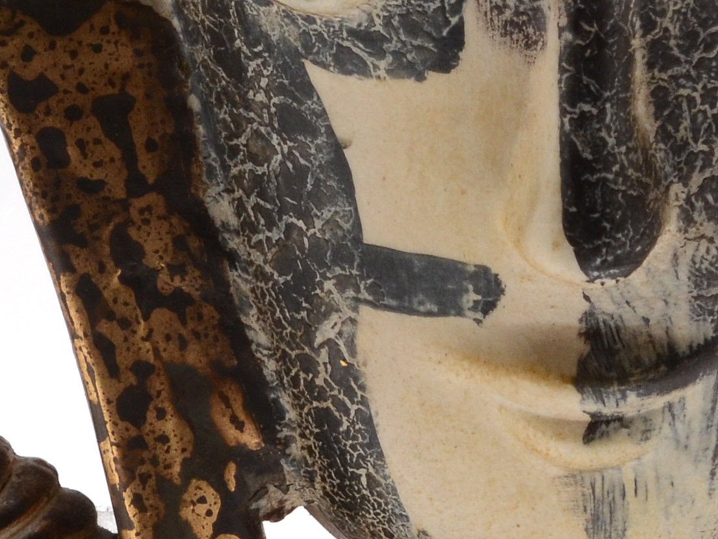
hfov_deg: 5.6
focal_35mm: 353
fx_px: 7326
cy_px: 125
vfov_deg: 4.2
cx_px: 759
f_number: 16
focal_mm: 55
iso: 400
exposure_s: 1/125
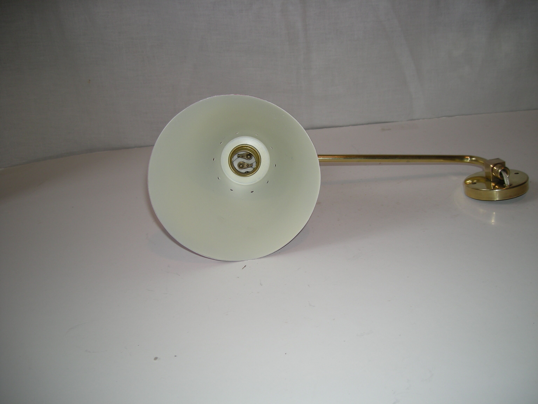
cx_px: 269
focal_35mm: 35
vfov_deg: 40.7
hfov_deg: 52.6
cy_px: 202
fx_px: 544
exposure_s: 1/63.8
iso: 50
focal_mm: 5.7
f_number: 2.8
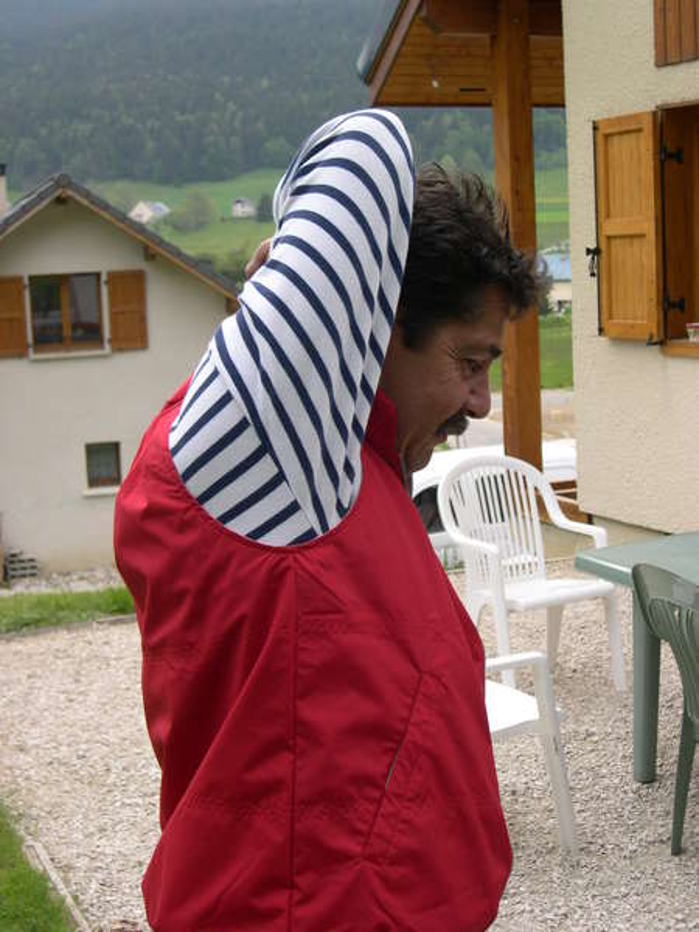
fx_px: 1535
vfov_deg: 33.8
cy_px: 466
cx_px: 350
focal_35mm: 57
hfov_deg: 25.7
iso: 100
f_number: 3.4
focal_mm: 12.2
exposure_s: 1/333
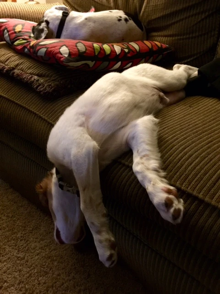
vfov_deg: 61.7
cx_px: 110
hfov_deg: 48.2
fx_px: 246
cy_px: 147
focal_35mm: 29
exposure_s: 1/4
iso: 160
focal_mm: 4.15
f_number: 2.2
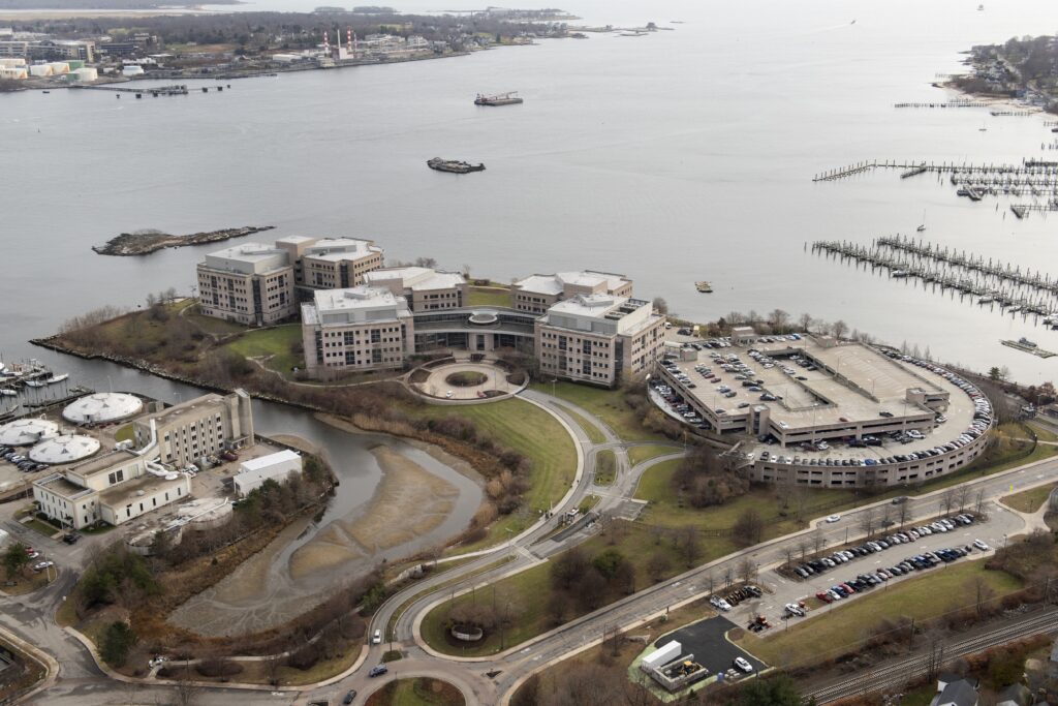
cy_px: 353
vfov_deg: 35.1
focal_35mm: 38
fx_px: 1117
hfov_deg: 50.7
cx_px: 529
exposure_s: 1/1000
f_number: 8
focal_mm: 38
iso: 400
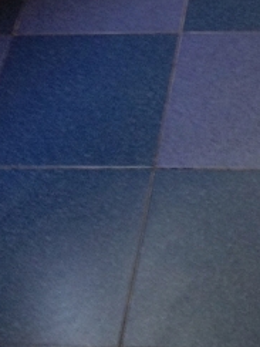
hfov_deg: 11.5
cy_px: -138
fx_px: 1292
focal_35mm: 129
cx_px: 208
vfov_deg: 14.5
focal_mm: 4.28
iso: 100
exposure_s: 1/20
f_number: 2.4
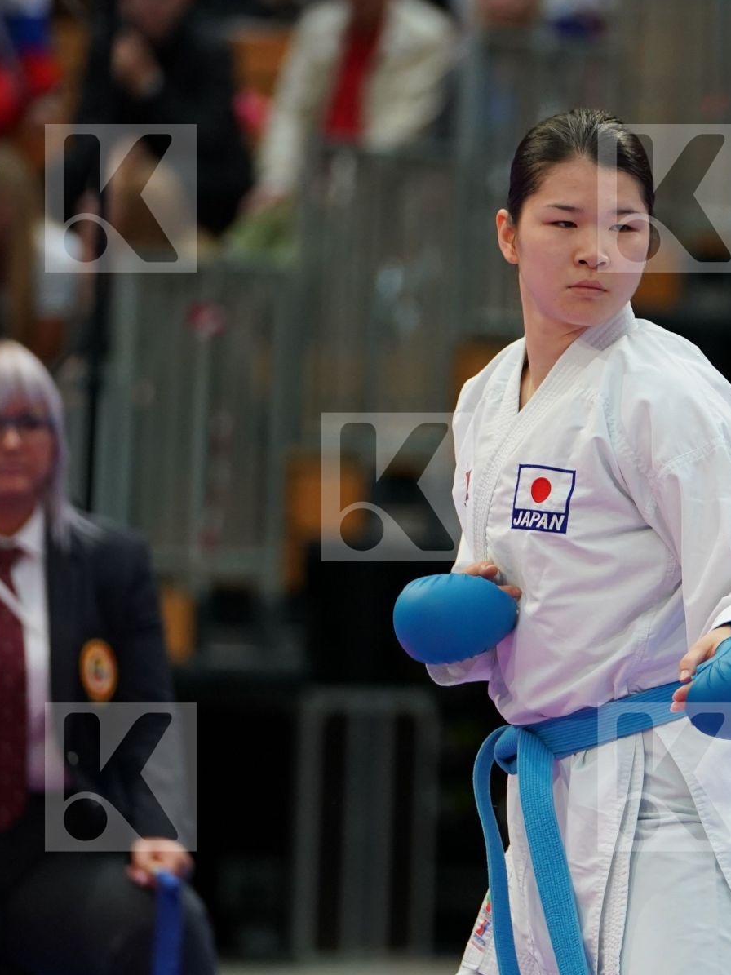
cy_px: 487
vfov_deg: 5.6
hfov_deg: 4.2
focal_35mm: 352
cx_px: 674
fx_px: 9913
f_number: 2.8
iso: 1600
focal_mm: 162
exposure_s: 1/1000
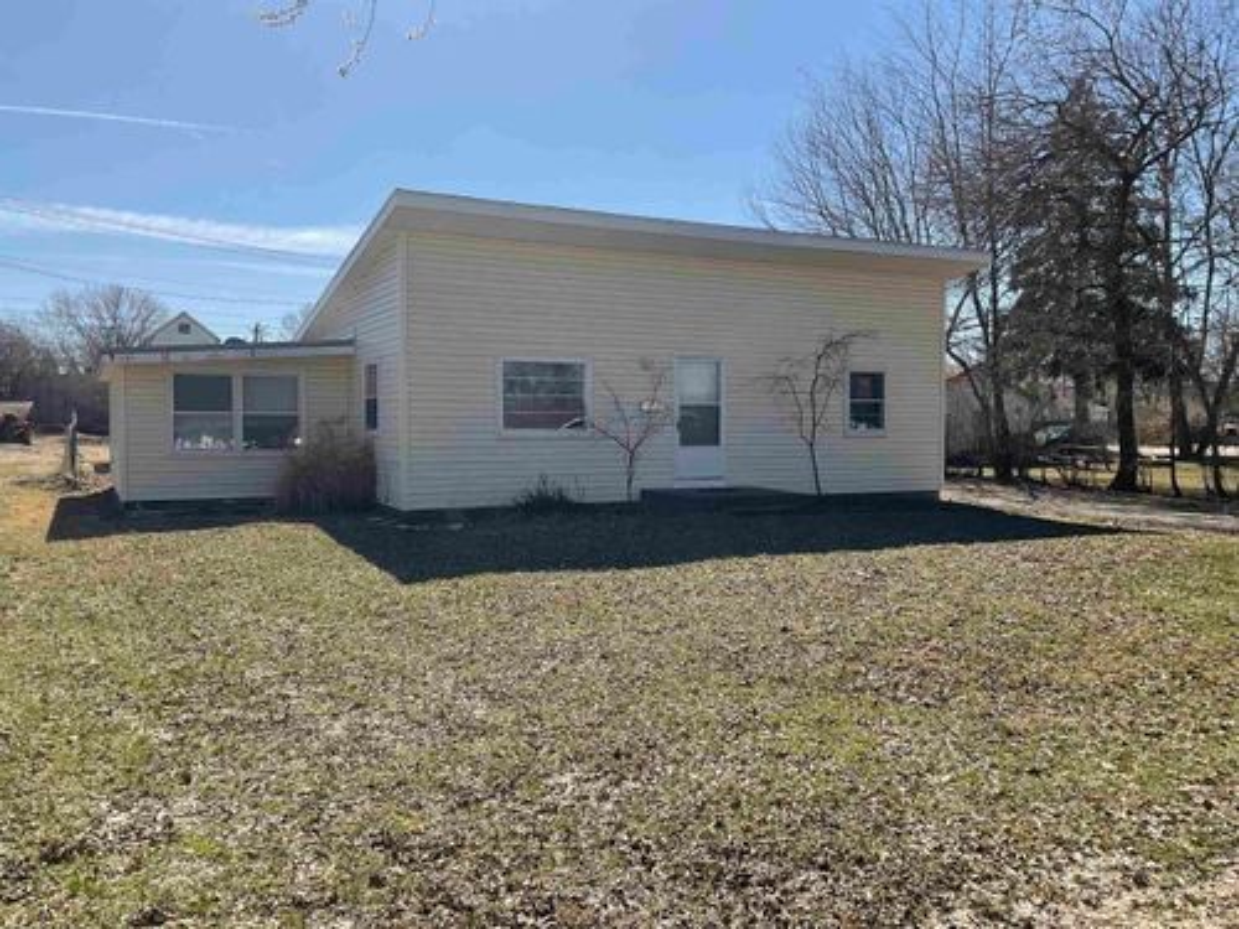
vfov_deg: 48.2
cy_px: 464
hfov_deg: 61.7
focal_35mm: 29
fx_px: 1038
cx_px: 620
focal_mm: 3
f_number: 1.8
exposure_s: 1/1912
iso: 16
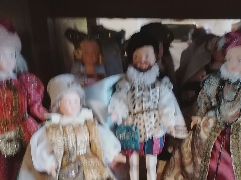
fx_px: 306
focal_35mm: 44
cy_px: 142
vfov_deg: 32.0
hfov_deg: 42.4
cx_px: 160
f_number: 1.8
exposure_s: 1/16.7
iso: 1000
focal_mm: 4.75
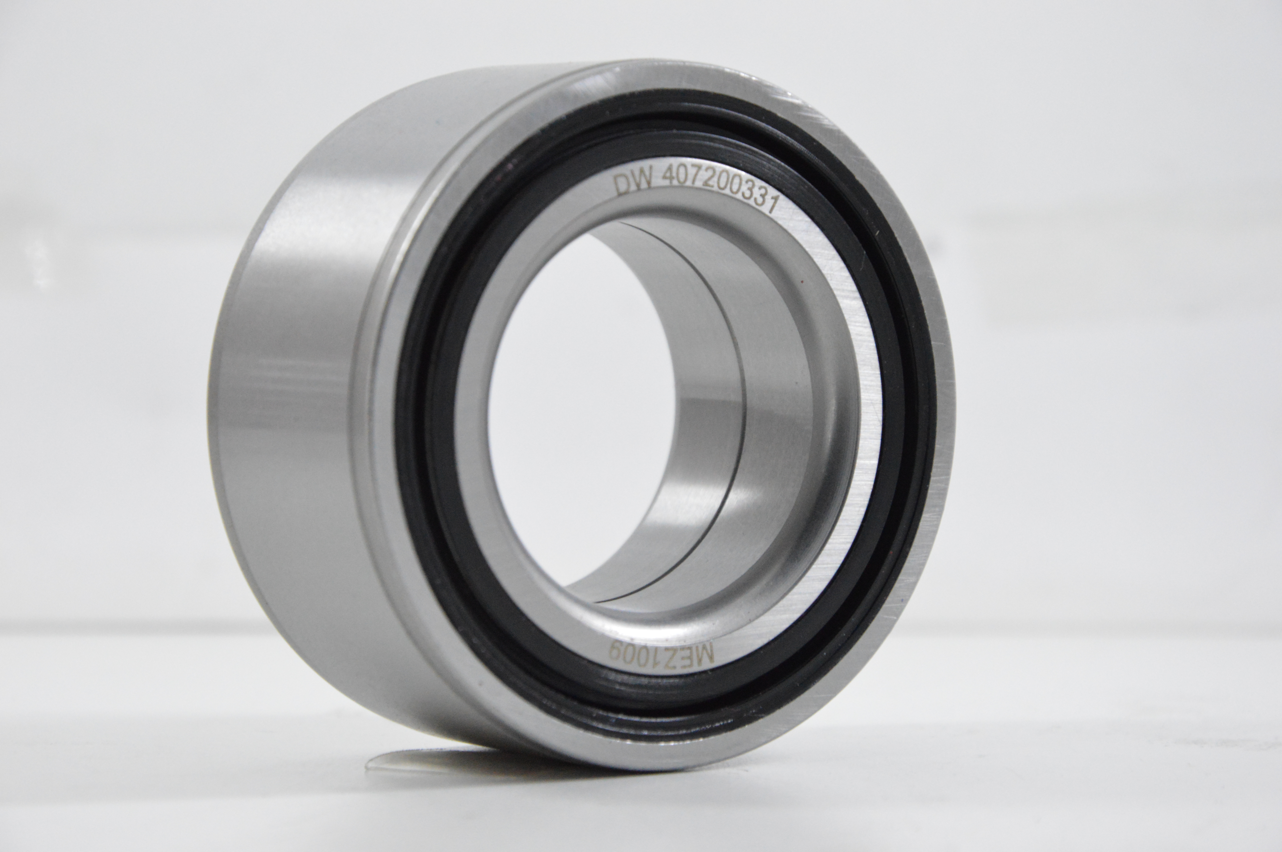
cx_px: 641
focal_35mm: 158
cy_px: 426
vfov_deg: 8.7
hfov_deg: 13.1
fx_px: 5604
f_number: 8
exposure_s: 1/100
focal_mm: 105
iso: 3200
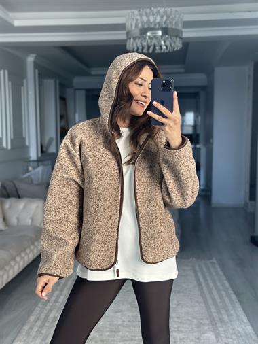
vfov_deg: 39.6
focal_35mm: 48
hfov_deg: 30.3
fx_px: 477
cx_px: 129
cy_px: 172
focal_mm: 6.86
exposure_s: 1/214
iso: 80
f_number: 1.78
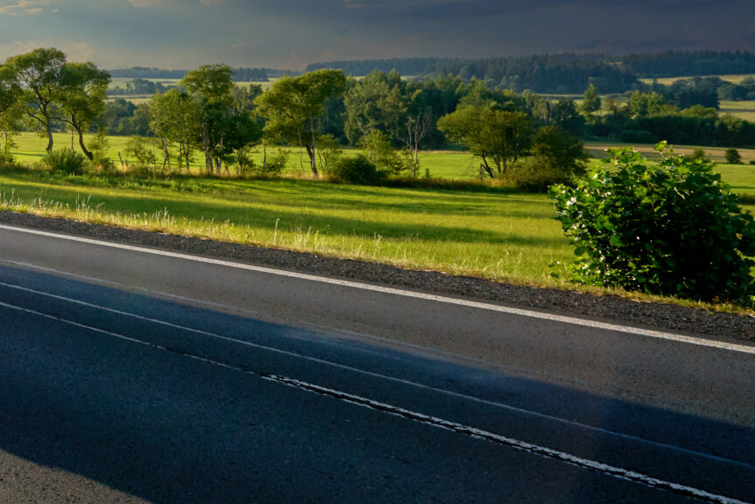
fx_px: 986
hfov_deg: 29.0
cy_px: 58
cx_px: -337
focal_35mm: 47
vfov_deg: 27.7
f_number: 7.1
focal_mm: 16
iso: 200
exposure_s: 1/1250
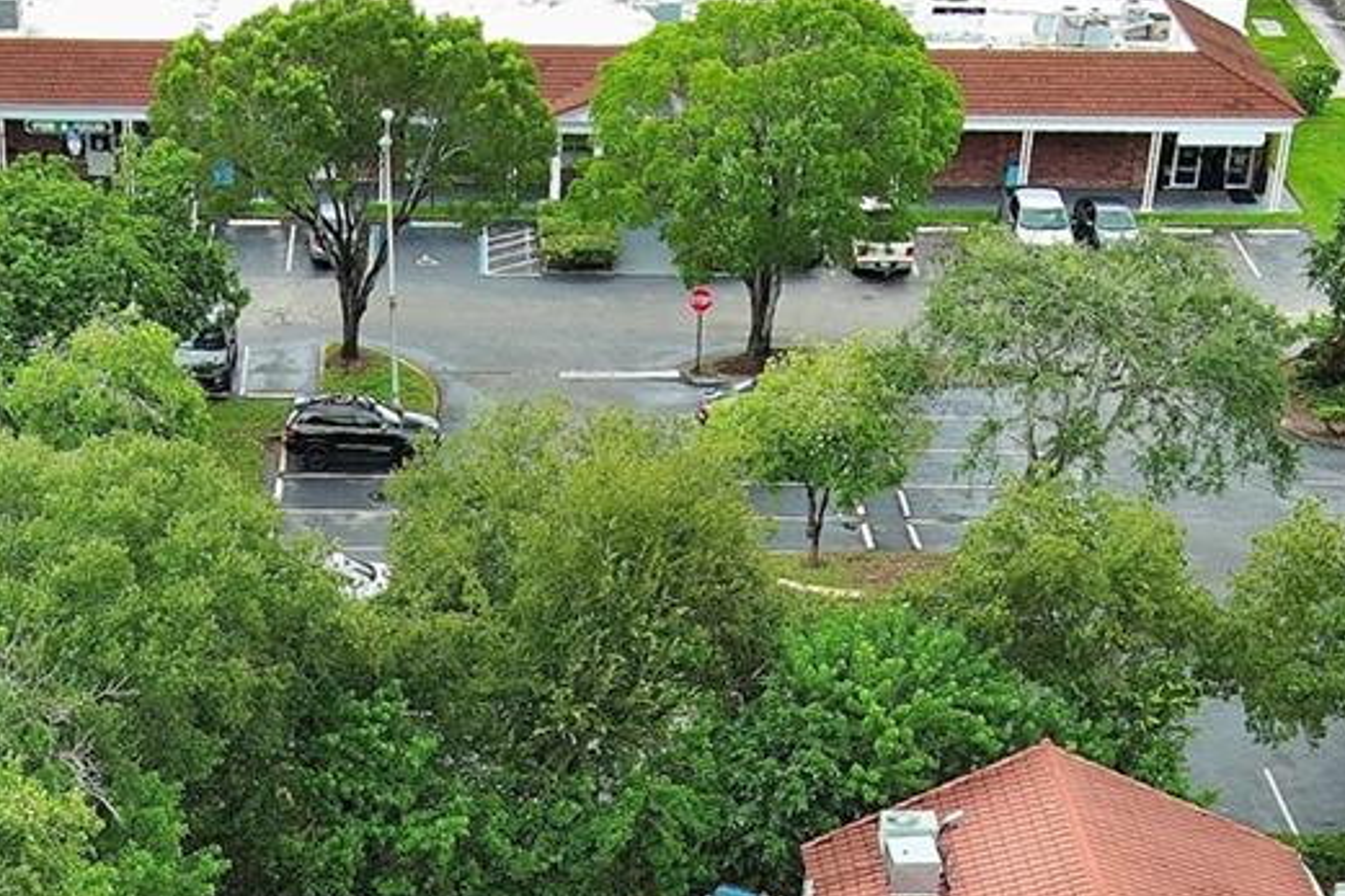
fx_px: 3324
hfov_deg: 22.7
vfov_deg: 14.3
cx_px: 408
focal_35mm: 89
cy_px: 1350
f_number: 2.8
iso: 100
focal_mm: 10.57
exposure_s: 1/424
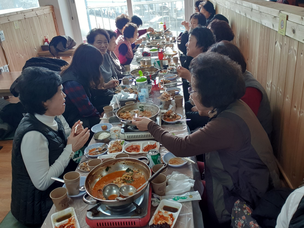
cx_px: 152
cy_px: 114
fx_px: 272
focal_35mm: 31
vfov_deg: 45.4
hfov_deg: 58.4
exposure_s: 1/120
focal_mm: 2.92
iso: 64
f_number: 1.7
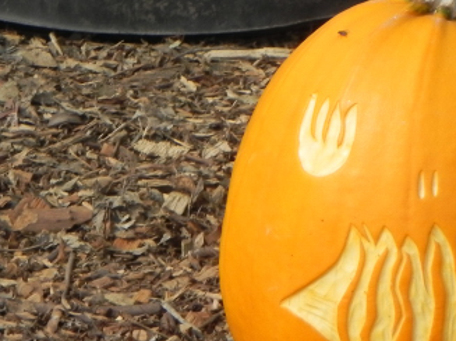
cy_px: 219
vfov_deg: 6.3
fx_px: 3081
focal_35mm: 234
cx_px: 397
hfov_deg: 8.4
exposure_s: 1/457
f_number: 8
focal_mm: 18.8
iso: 160
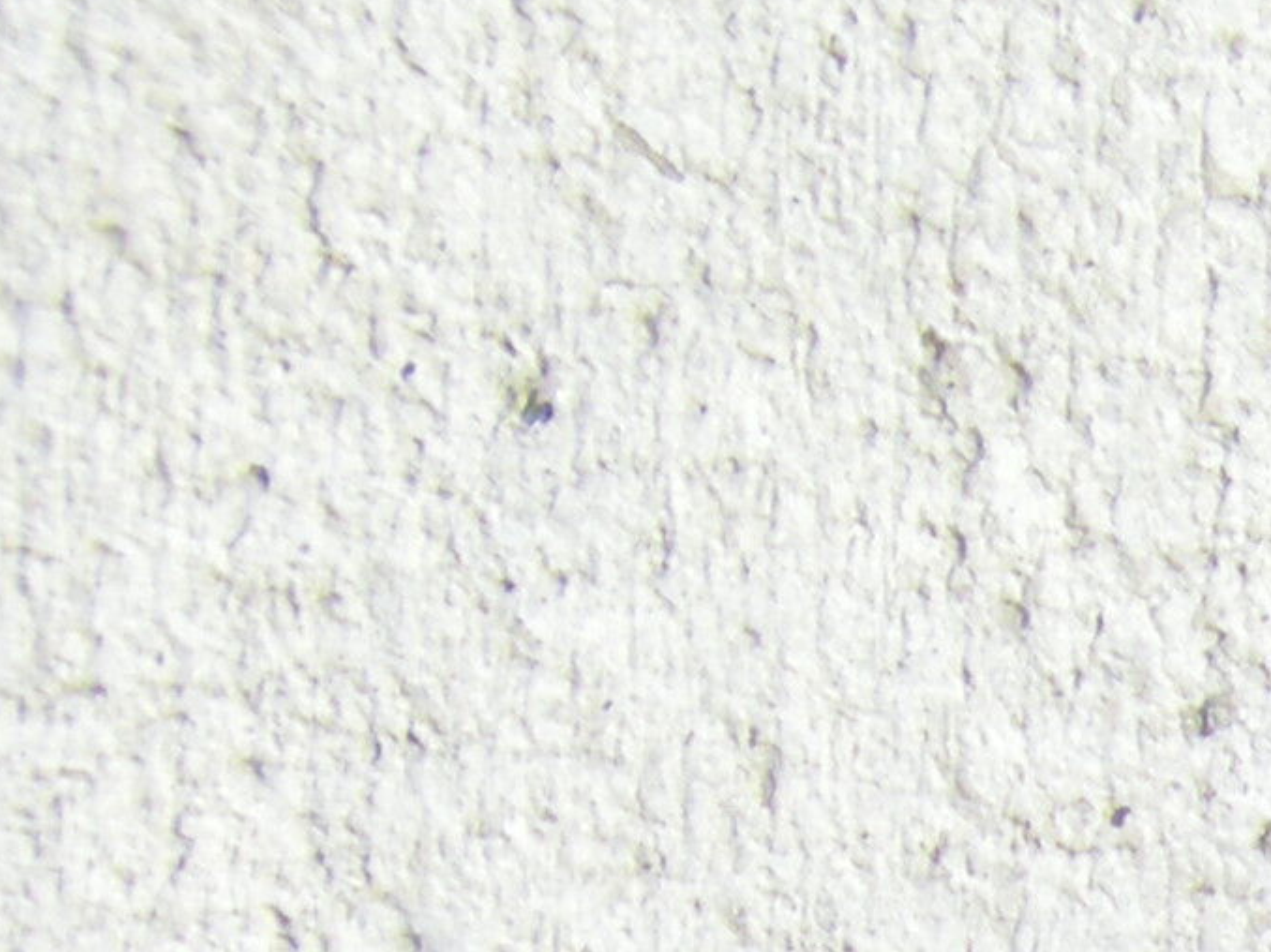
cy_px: 1838
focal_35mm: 183
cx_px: 2778
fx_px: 6717
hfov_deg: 9.8
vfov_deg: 7.8
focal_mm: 6.3
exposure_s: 1/125
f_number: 7
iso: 64
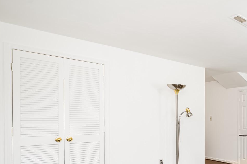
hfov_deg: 47.8
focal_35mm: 30
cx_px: 261
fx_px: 206
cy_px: 123
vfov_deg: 42.2
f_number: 8
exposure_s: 1/100
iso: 400
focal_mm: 14
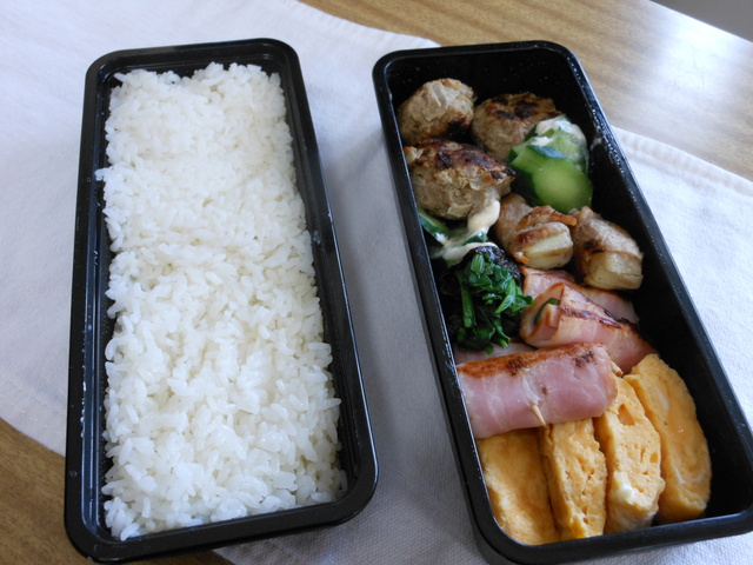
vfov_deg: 42.9
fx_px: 718
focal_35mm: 33
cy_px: 282
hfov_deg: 55.4
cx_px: 376
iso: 320
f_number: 4
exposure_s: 1/30
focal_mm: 5.9
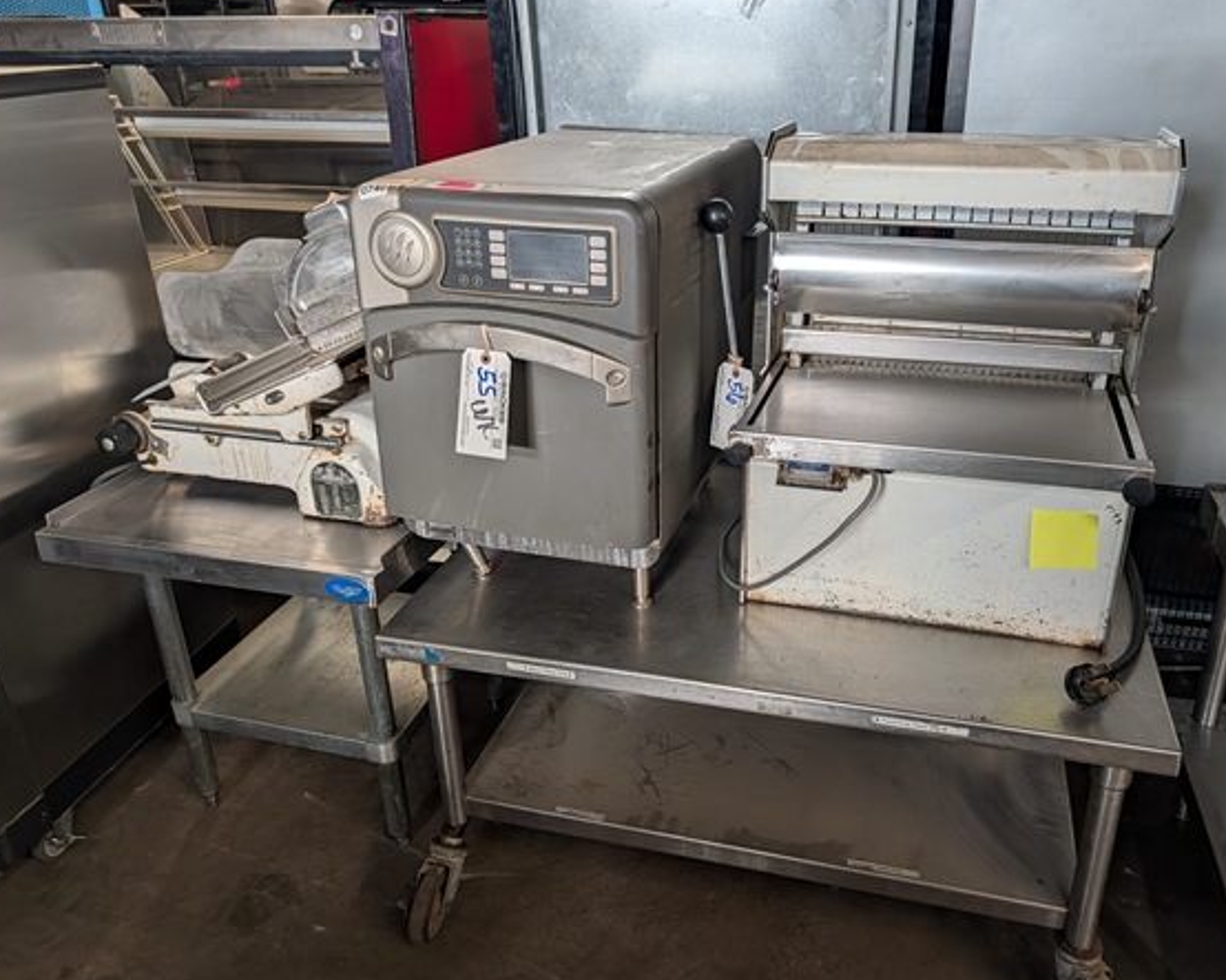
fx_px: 980
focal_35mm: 27
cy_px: 467
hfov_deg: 63.9
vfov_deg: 53.1
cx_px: 677
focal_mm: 6.9
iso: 181
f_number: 1.68
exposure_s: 1/120
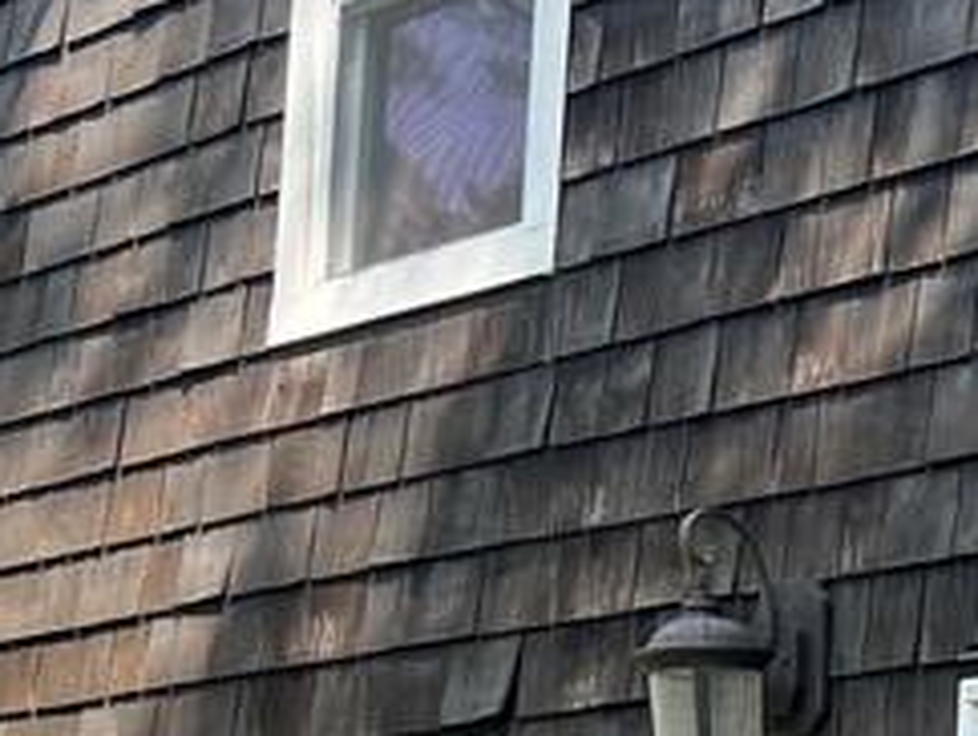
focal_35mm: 110
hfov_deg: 16.5
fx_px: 3111
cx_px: 1410
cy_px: 1128
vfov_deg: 12.7
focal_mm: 5.7
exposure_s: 1/932
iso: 50
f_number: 1.5
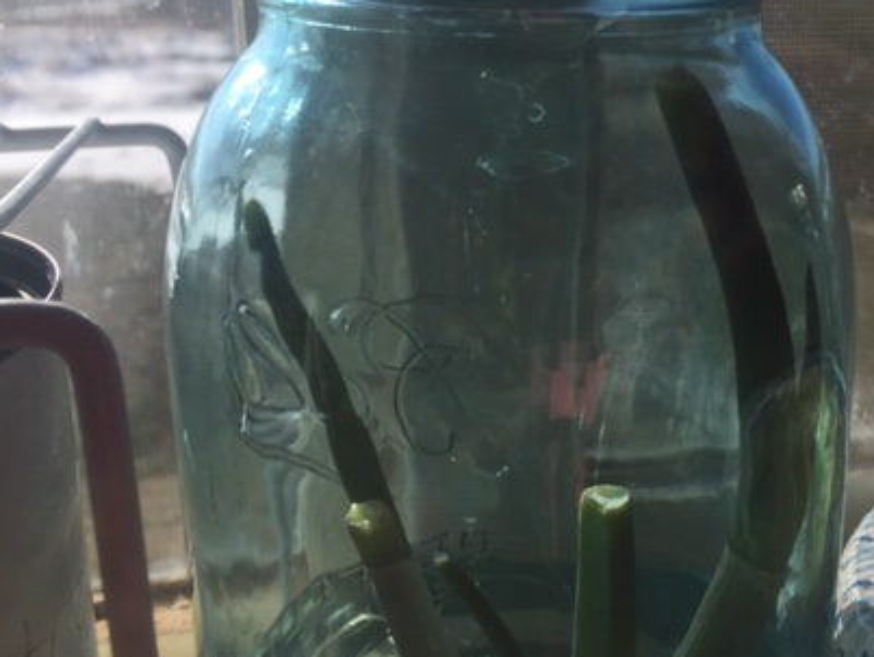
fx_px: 1162
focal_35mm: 46
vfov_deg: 31.5
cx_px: 601
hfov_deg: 40.6
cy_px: 273
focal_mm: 4.15
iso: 32
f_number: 2.2
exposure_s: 1/2083
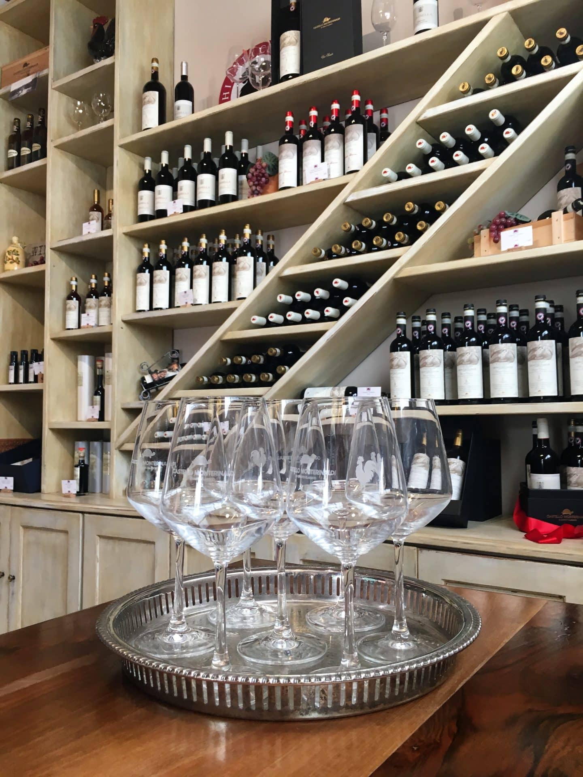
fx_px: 651
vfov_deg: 61.7
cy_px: 388
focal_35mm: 29
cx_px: 292
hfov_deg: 48.2
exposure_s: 1/33
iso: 40
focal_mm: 4.15
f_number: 2.2
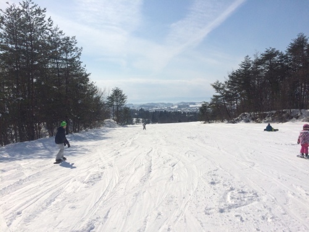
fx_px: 259
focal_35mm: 29
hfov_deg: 61.7
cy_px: 116
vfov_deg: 48.2
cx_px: 154
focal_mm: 4.15
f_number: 2.2
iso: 40
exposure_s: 1/13699
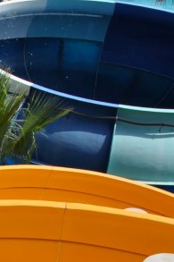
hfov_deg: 8.8
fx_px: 1023
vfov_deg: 14.0
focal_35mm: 141
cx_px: -237
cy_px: 335
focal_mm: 24
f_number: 9
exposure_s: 1/320
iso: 100
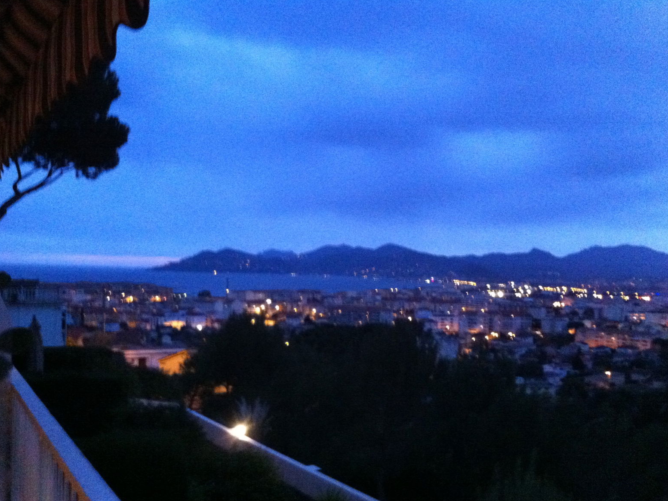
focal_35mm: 36
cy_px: 255
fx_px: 695
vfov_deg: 39.7
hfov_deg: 51.3
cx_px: 326
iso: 1000
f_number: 2.8
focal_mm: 3.85
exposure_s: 1/15
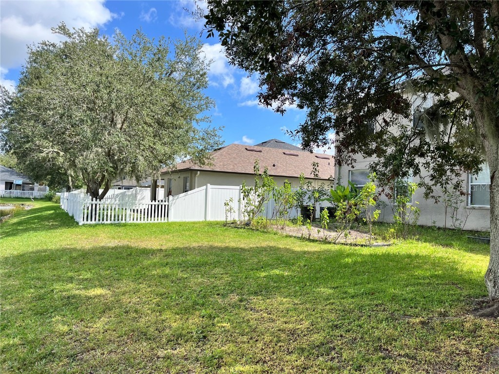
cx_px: 250
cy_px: 187
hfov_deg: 67.3
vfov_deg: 53.1
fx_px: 375
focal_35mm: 26
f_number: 1.6
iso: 50
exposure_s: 1/1695
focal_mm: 5.1
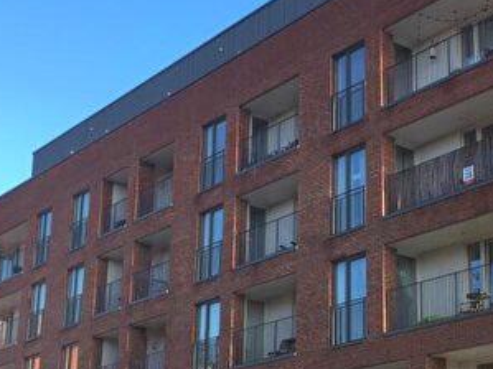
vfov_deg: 21.5
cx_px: 420
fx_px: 968
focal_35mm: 68
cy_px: 258
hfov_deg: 27.8
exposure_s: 1/465
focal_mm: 4.15
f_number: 2.2
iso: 32
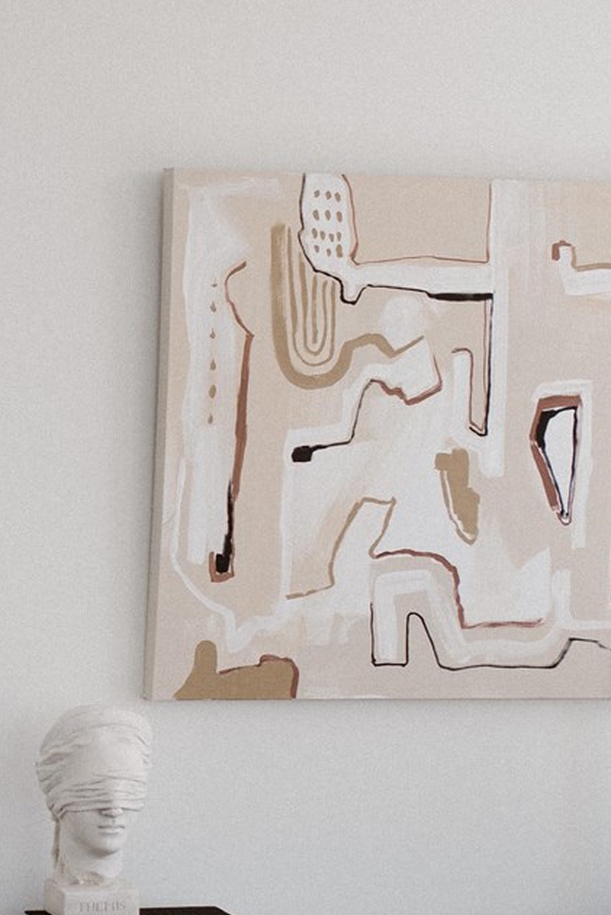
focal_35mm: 128
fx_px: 3253
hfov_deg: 10.4
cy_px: 733
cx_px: -234
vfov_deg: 15.9
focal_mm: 35
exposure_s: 1/1000
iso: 250
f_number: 2.5
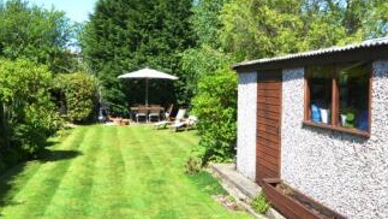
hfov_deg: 55.4
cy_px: 102
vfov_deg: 33.7
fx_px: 361
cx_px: 130
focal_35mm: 35
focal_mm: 11
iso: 100
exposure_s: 1/160
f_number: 6.3
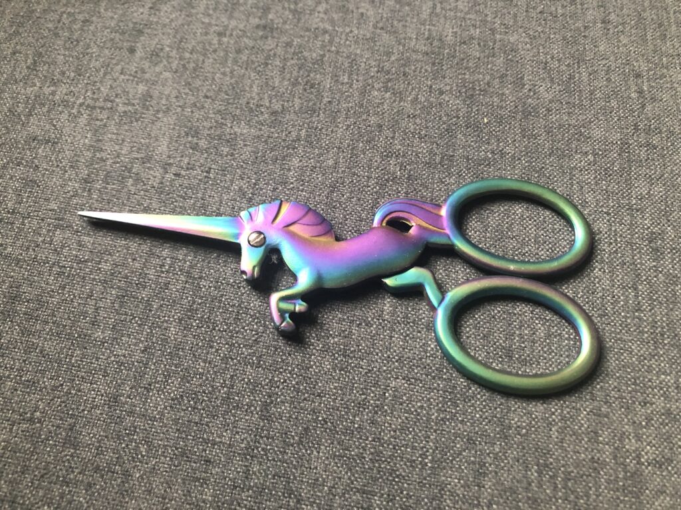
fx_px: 551
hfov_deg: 63.4
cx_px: 340
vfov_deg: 49.7
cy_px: 255
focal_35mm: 28
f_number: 1.8
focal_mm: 3.99
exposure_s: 1/11
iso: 100
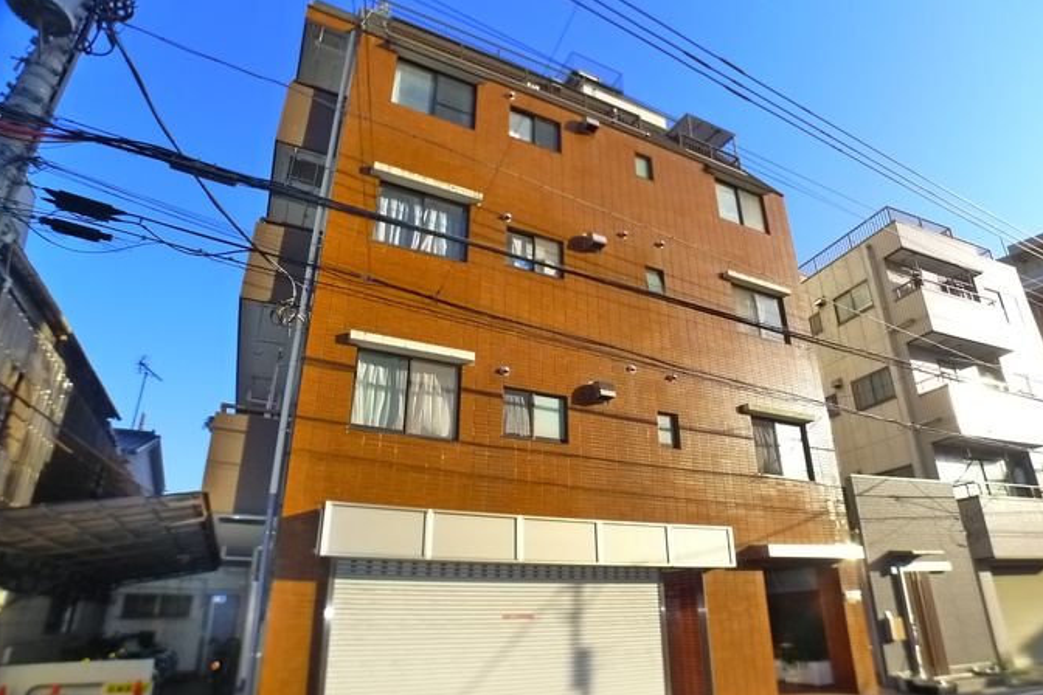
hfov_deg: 69.4
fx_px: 753
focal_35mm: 26
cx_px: 522
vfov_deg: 49.4
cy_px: 395
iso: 400
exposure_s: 1/400
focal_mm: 5.1
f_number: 3.5
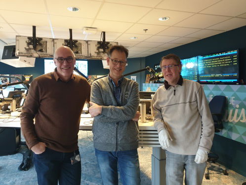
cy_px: 92
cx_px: 123
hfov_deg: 67.2
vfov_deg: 53.2
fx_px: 185
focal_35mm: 26
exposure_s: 1/20
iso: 250
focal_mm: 4.3
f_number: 1.5
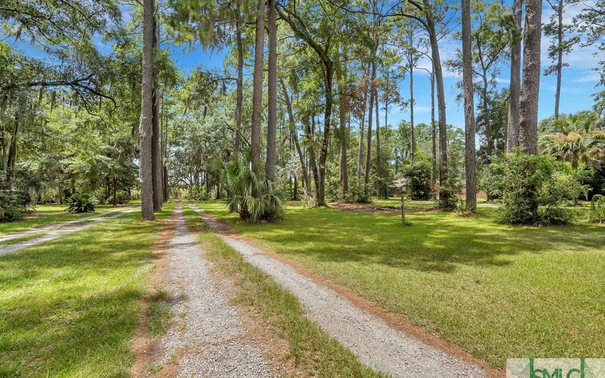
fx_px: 280
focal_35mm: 17
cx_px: 292
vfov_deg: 68.0
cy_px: 190
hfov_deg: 94.3
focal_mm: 16
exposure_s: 1/800
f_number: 9
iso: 320
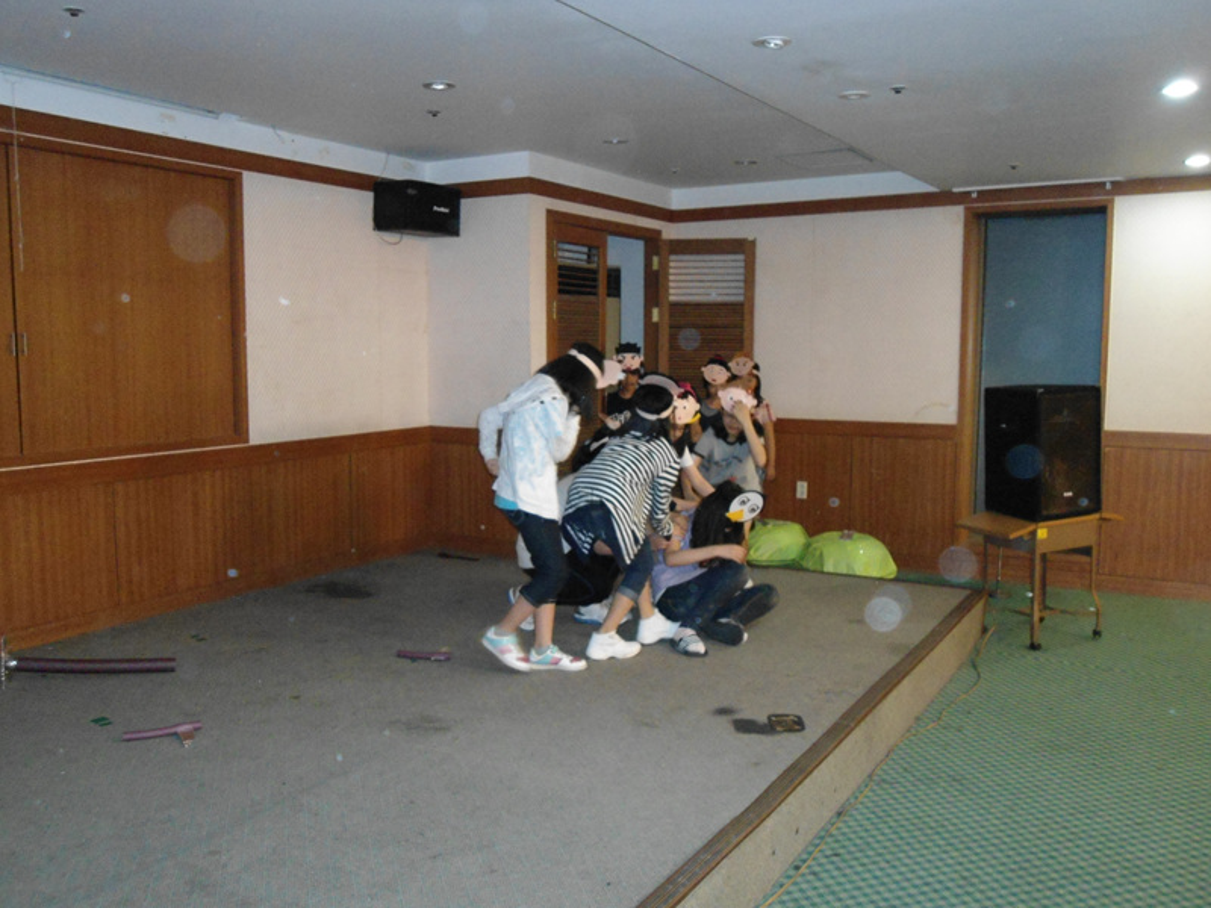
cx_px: 606
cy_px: 454
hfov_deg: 58.4
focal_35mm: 31
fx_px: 1084
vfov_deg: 45.4
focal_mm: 5.6
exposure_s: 1/40
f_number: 3
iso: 800
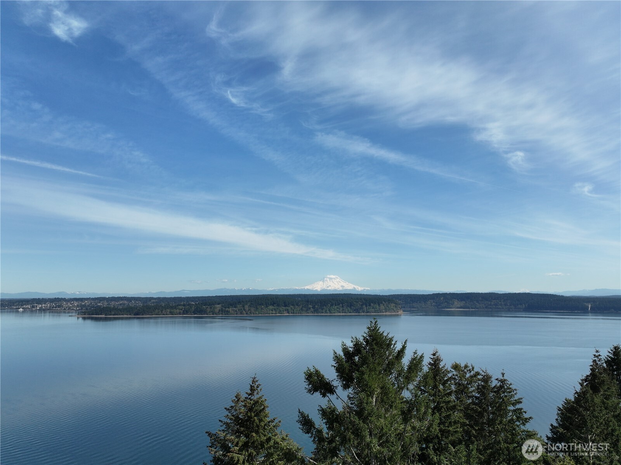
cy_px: 232
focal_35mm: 24
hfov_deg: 71.6
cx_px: 310
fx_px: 430
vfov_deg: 56.8
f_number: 2.8
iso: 100
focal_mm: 12.29
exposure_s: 1/2000
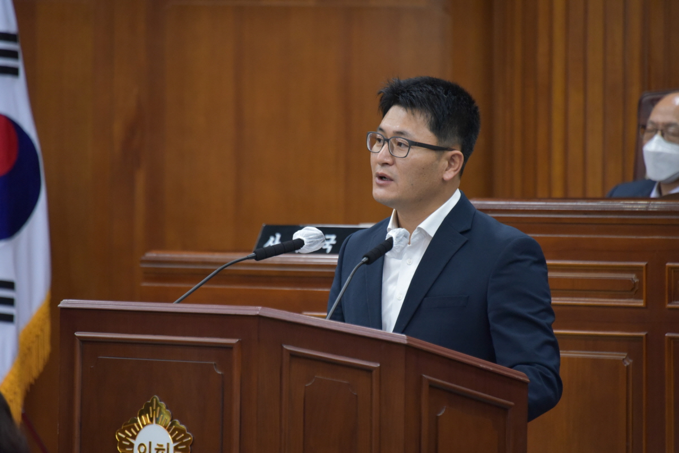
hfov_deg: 6.9
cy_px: 226
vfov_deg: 4.6
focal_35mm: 300
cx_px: 340
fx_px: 5659
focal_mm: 300
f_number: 5.6
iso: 3200
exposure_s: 1/125
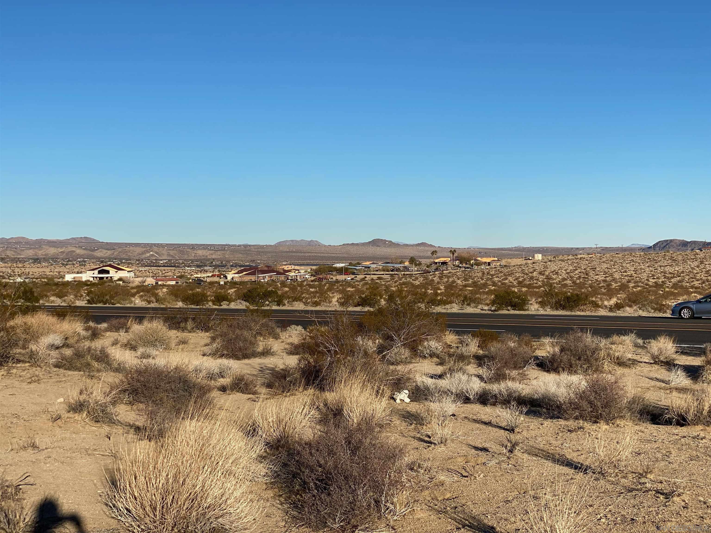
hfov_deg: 36.8
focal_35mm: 52
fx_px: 1068
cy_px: 266
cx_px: 356
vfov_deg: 28.0
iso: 20
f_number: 2
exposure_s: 1/2283
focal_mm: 6
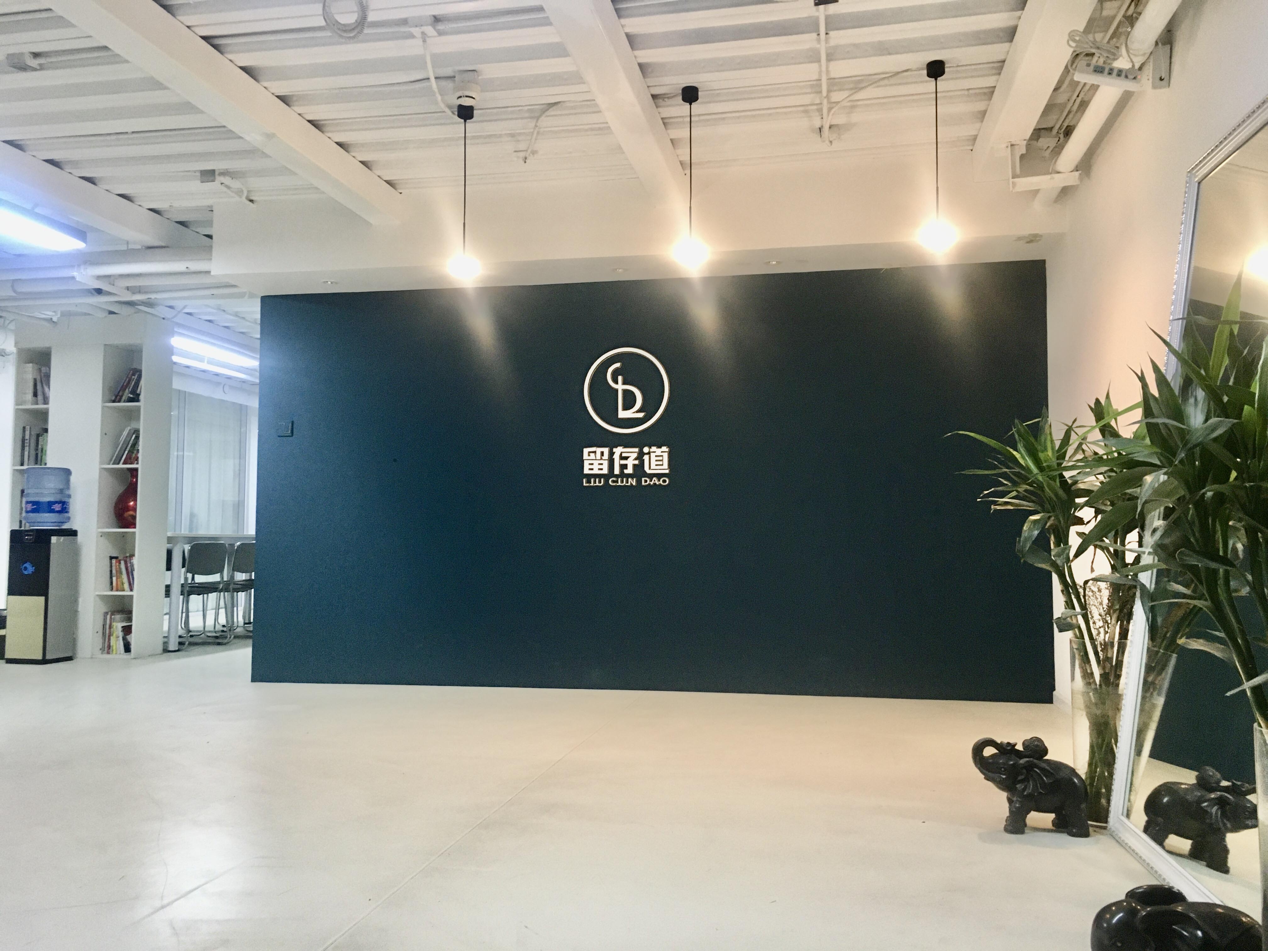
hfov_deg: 61.7
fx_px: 1062
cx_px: 634
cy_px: 476
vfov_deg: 48.2
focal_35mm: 29
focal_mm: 4.15
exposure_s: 1/33
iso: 160
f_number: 2.2
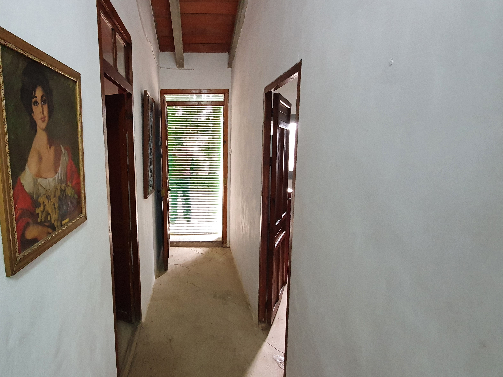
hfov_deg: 83.3
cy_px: 182
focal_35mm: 19
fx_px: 276
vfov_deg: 68.7
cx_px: 195
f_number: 2.2
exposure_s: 1/33
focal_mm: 1.8
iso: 500
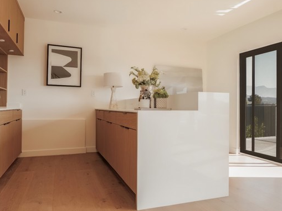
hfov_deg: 61.5
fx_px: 236
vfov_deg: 48.2
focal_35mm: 29
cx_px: 158
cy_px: 107
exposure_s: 1/60
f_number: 5.6
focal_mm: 16
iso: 250
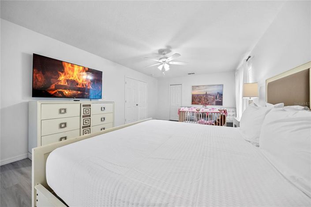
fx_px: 104
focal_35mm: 12
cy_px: 104
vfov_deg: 90.0
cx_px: 156
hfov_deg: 112.6
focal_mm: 12
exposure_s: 1/13
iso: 1600
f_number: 6.3
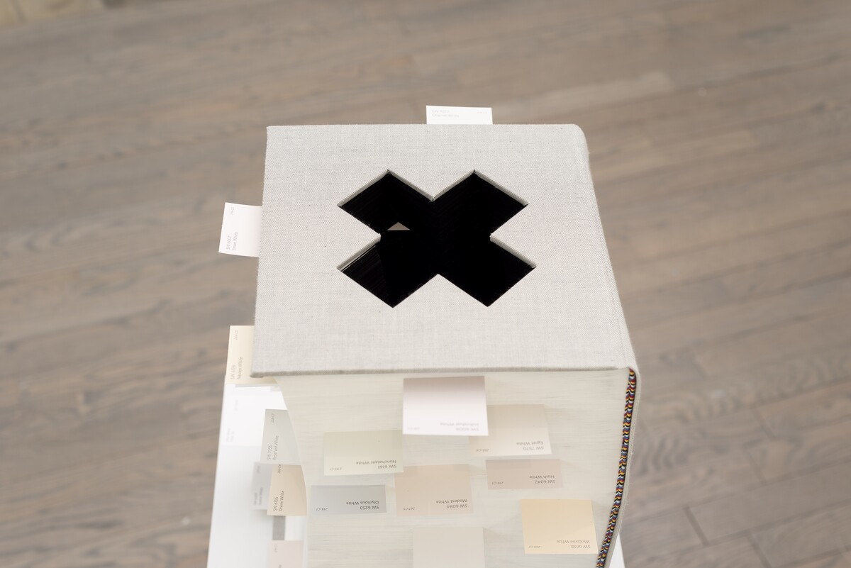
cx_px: 426
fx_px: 1182
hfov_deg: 39.6
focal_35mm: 50
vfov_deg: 27.0
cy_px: 284
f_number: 5.6
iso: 100
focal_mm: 50
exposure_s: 1/125
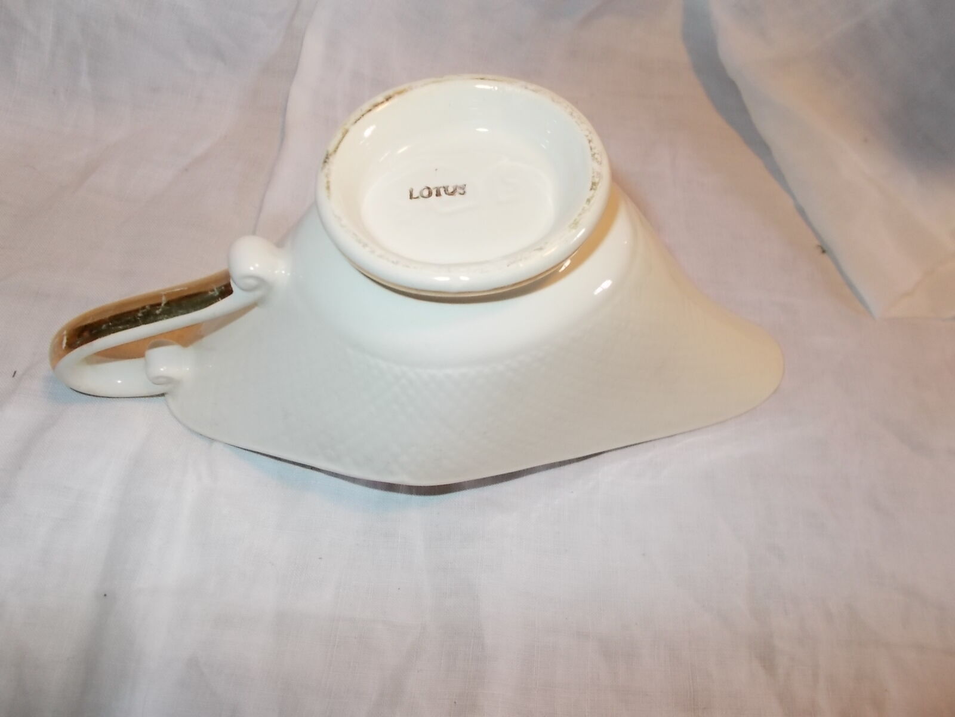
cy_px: 358
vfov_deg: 53.1
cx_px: 478
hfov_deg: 67.3
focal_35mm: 26
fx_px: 717
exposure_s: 1/25
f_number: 3.2
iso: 200
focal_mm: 4.6
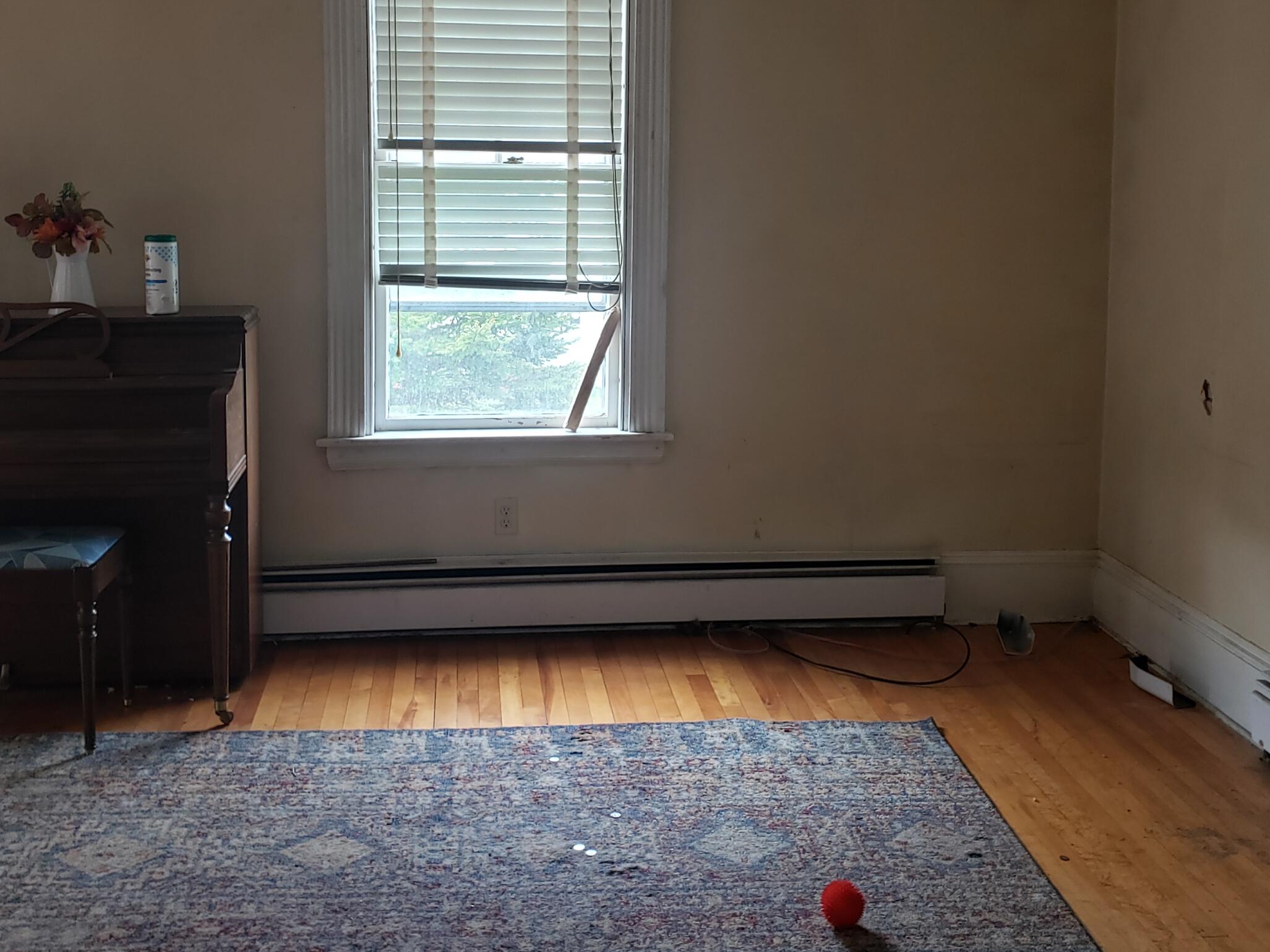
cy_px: 281
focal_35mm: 38
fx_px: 1394
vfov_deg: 37.1
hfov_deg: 49.0
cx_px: 611
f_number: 2.4
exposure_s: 1/50
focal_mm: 4.3
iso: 125
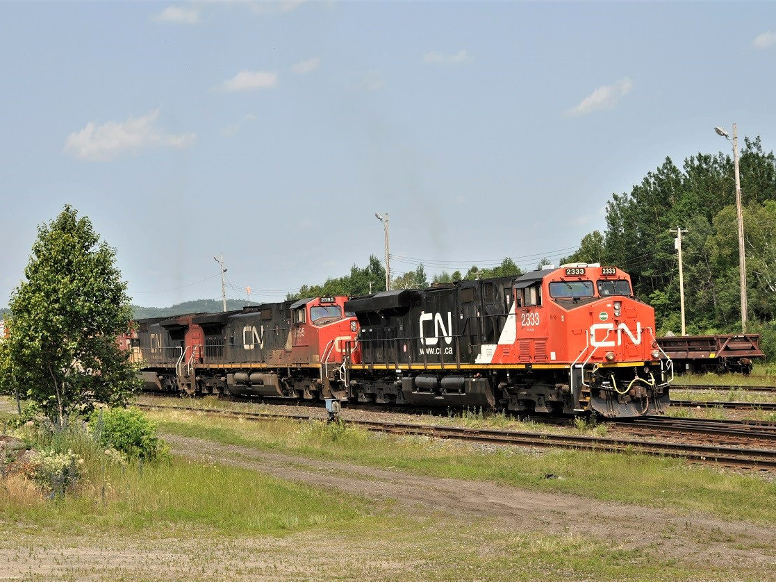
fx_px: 1480
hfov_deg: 29.4
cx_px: 391
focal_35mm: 66
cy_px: 292
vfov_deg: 22.3
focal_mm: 40
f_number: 8
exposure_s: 1/400
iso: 200
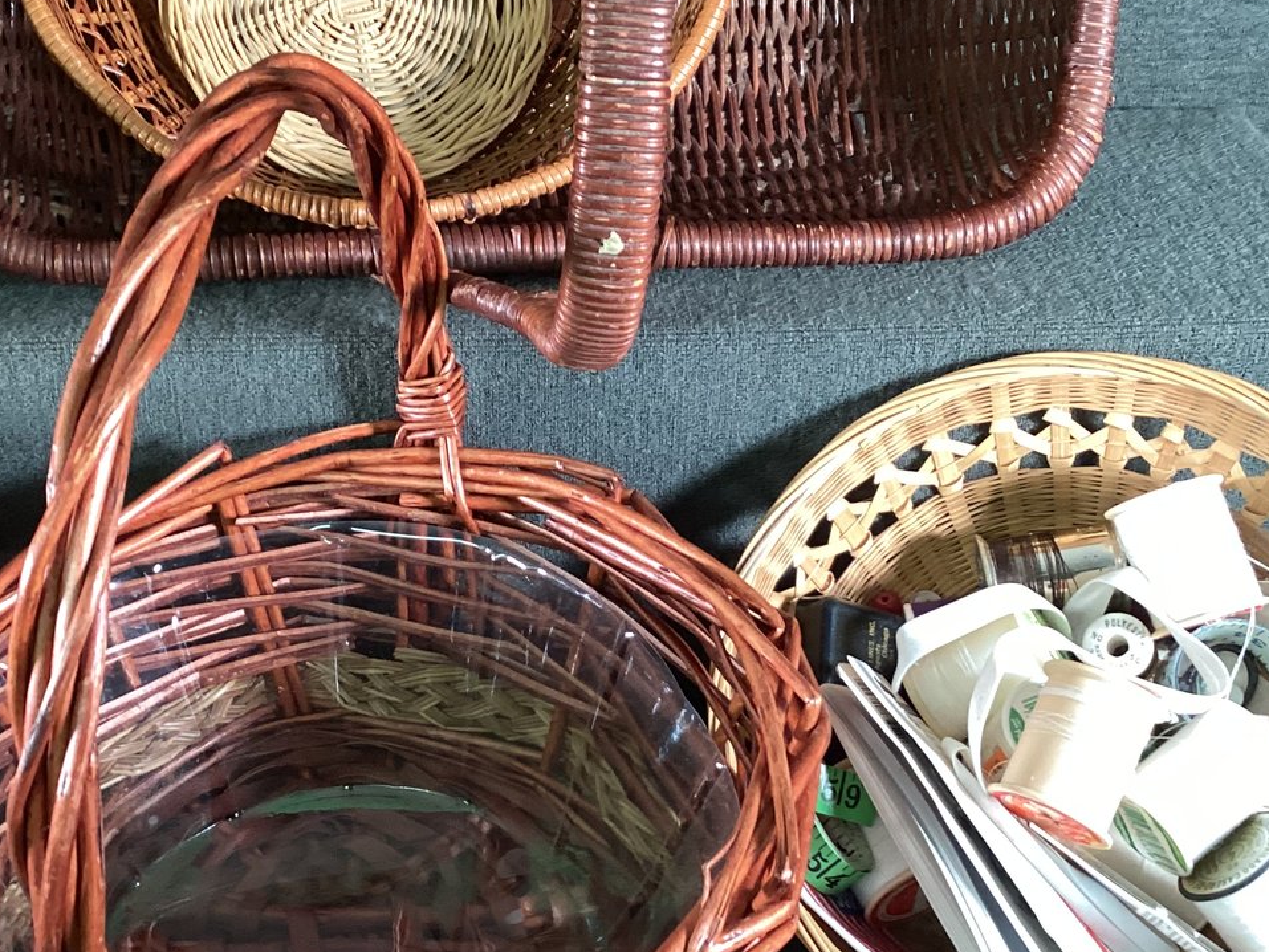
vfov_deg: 29.7
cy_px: 520
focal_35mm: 49
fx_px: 1797
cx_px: 548
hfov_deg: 38.8
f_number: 2.4
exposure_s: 1/60
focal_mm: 3.3
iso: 200
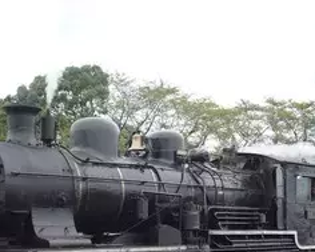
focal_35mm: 74
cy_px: 200
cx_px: 251
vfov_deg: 20.5
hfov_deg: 25.3
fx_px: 690
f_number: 8
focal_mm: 31
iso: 5000
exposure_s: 1/2000
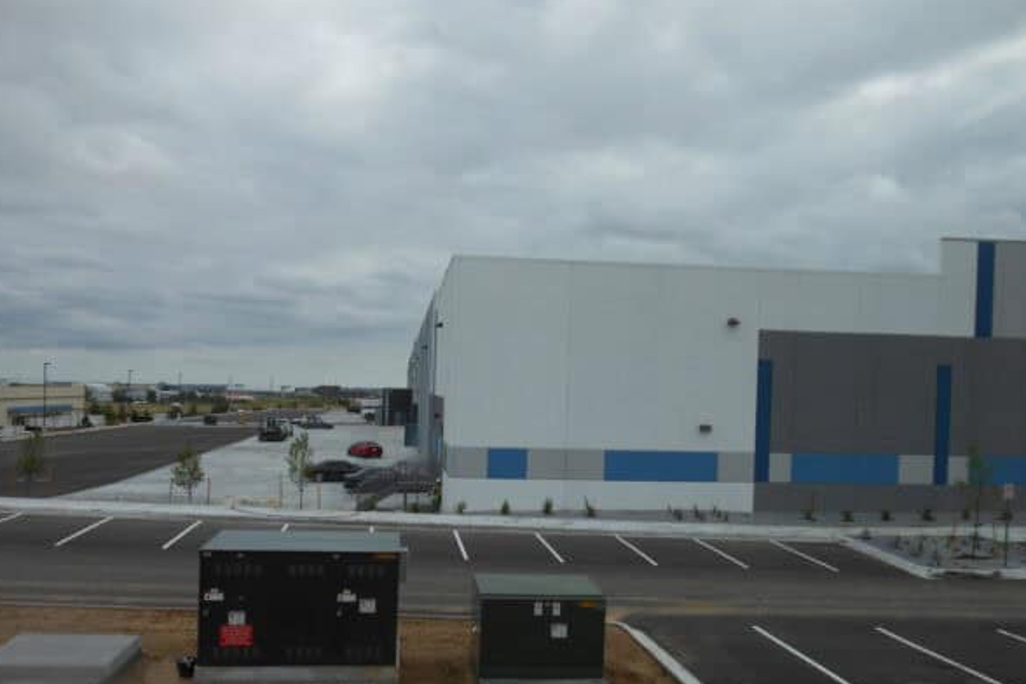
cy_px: 386
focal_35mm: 35
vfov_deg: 37.8
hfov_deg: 54.4
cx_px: 511
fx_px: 997
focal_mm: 6
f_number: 3.5
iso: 80
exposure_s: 1/1000
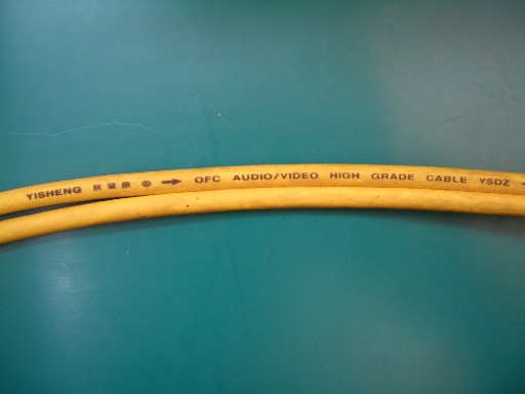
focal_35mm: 35
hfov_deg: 52.6
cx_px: 262
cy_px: 197
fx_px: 531
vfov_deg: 40.7
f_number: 2.6
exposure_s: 1/10
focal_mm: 5.8
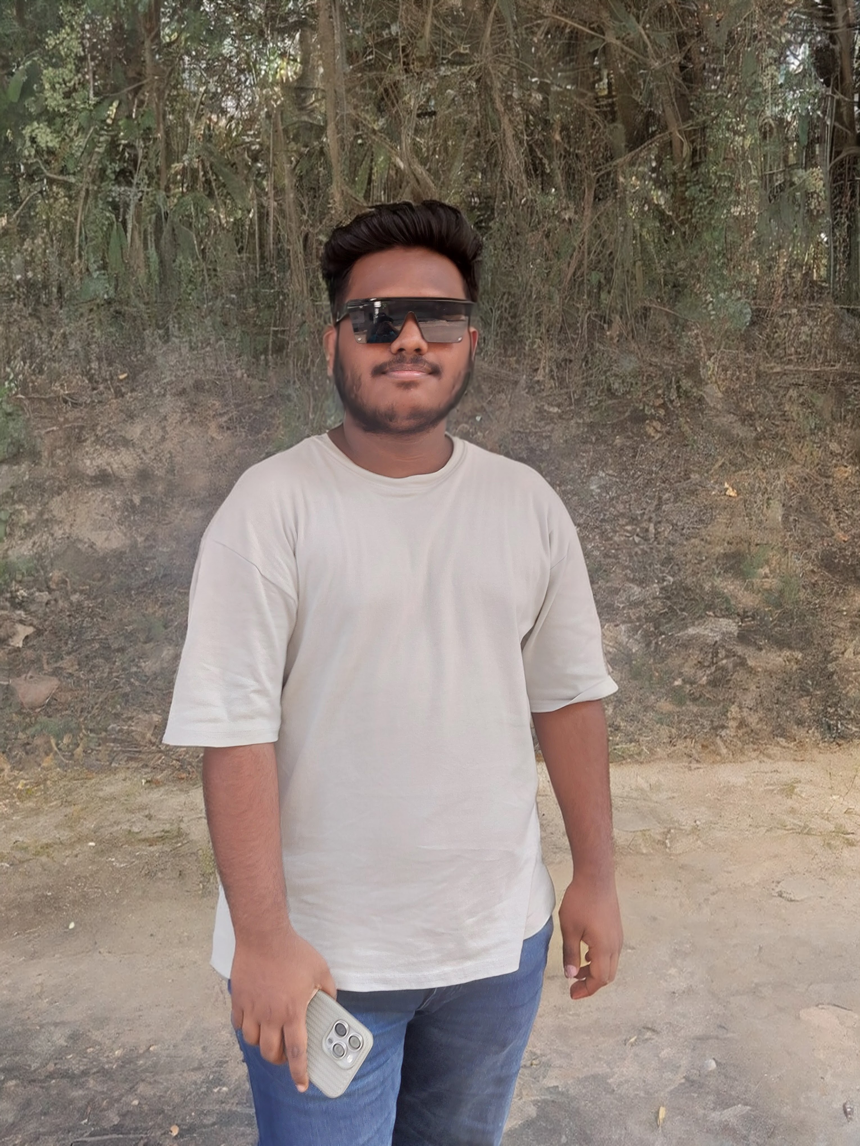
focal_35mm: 30
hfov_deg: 46.8
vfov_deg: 60.0
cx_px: 430
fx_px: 994
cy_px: 573
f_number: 1.8
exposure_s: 1/50
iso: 40
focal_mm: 4.6
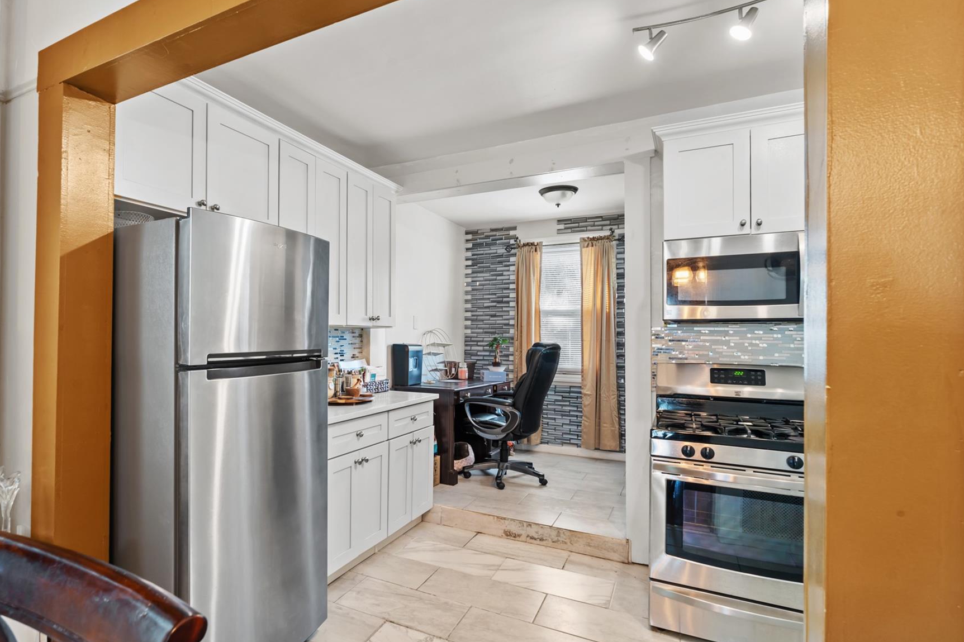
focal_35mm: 20
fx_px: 524
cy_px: 310
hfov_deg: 84.6
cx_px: 409
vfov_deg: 62.9
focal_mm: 16.5
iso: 250
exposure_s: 2.5
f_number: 9
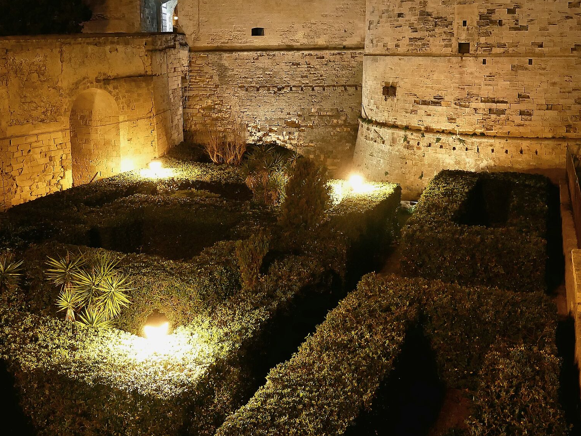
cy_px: 123
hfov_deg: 48.9
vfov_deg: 37.0
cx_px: 274
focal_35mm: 38
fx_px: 638
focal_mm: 12
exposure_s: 1/8
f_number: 3.5
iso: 1600
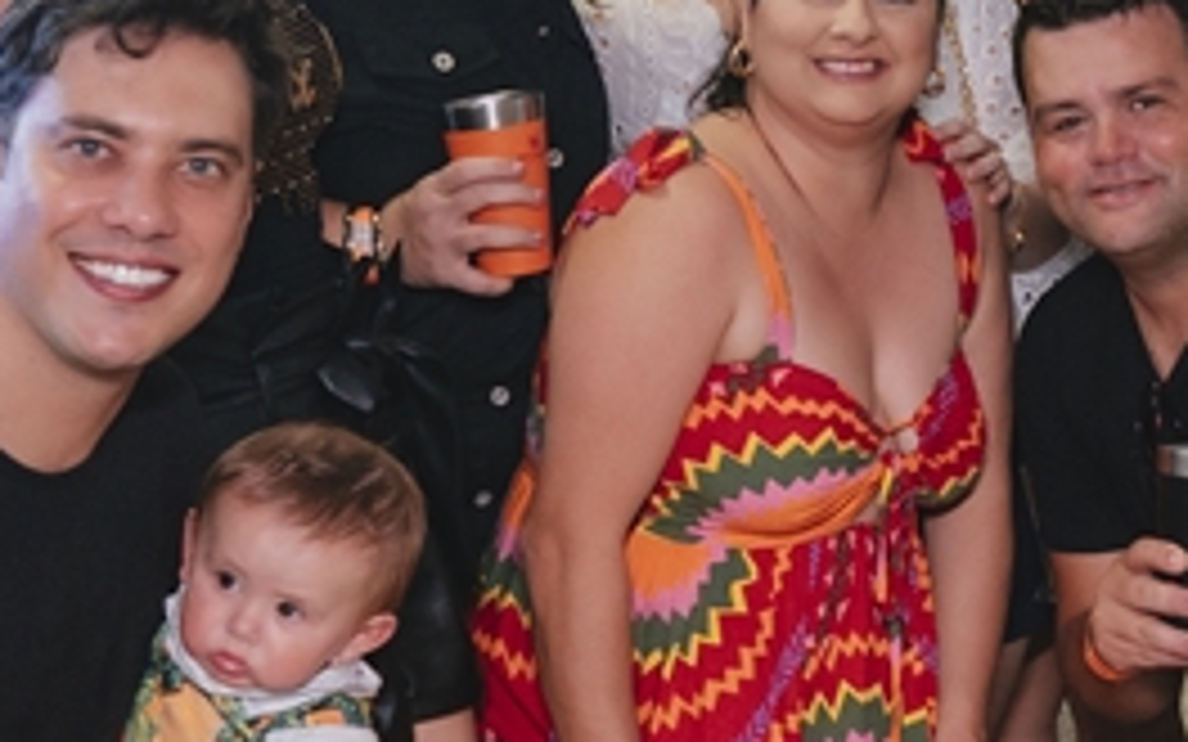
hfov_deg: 19.7
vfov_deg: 12.7
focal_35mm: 103
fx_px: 3335
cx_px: 1120
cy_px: 353
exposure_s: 1/250
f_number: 3.2
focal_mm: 24
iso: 2500
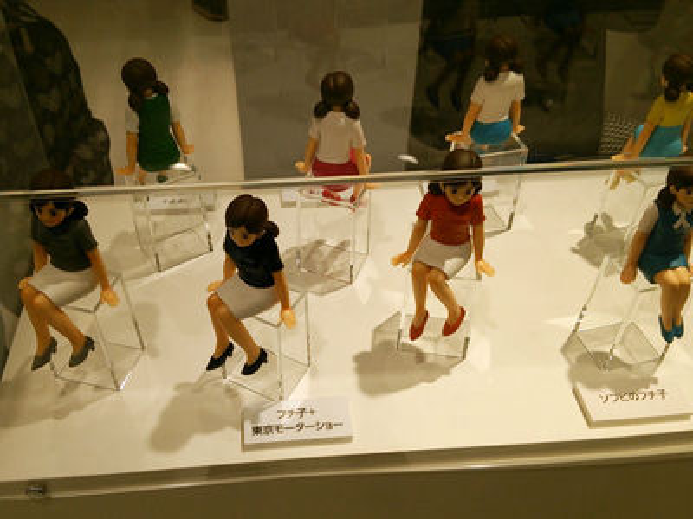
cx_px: 346
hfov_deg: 60.0
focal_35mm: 30
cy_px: 260
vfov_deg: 46.8
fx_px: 601
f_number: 1.94
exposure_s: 1/239
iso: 40
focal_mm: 4.06
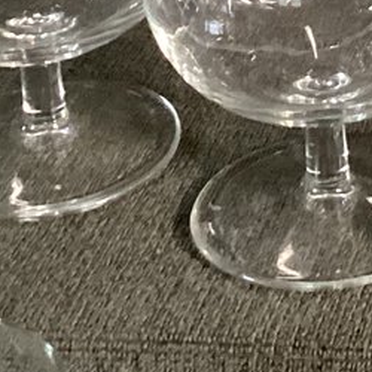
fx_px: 2018
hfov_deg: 10.1
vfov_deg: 10.1
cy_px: -237
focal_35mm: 166
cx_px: 599
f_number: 2.4
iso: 320
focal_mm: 3.3
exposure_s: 1/50
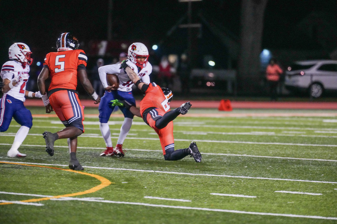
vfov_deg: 5.1
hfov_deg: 7.7
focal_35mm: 267
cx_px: 168
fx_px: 2499
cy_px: 112
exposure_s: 1/640
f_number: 4
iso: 6400
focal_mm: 267
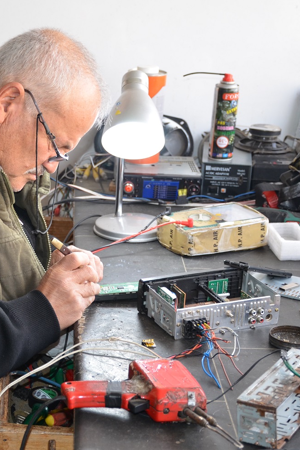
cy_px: 224
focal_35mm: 80
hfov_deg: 16.9
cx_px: 30
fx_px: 997
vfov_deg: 25.4
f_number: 4.2
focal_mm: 35
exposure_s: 1/125
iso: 400
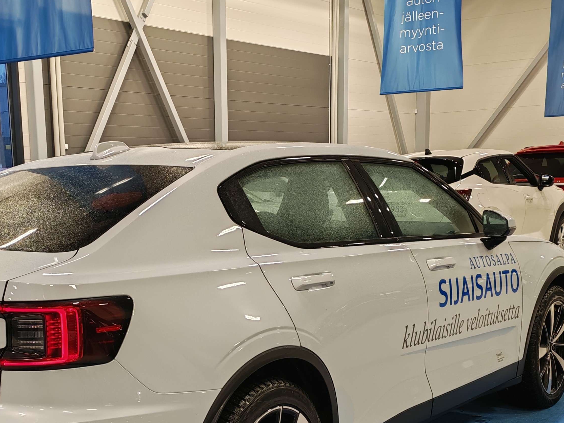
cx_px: 185
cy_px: 334
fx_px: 929
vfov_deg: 25.3
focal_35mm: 57
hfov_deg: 33.5
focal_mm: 6.12
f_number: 1.9
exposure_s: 1/100
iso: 375
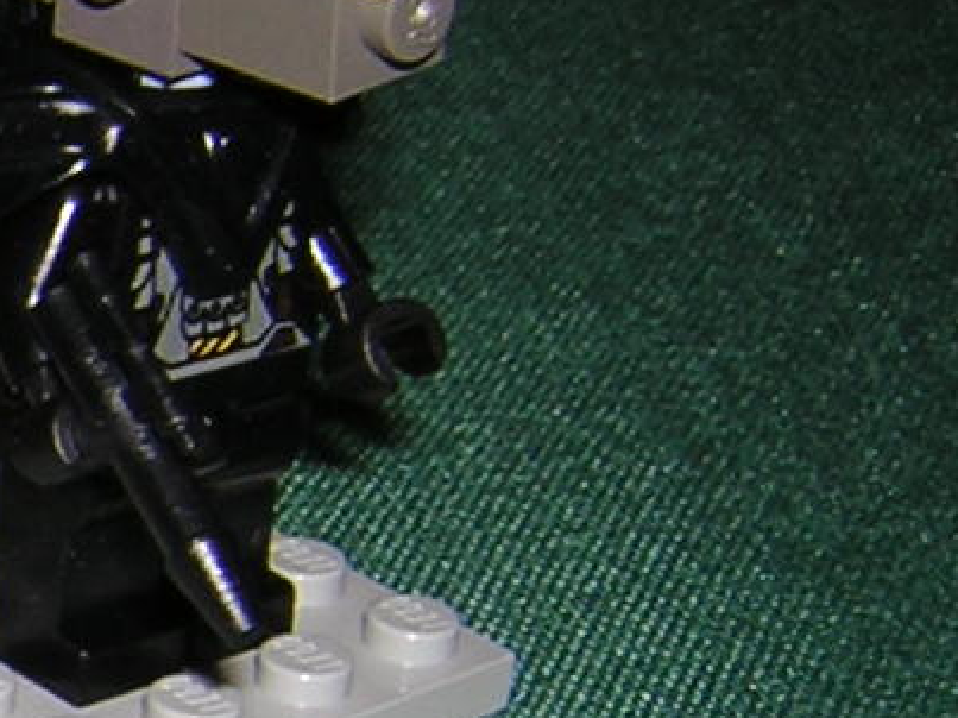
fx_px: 3956
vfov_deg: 10.3
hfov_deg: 12.6
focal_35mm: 143
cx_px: -784
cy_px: 618
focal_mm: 4.7
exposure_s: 1/60.1
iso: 100
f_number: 5.2
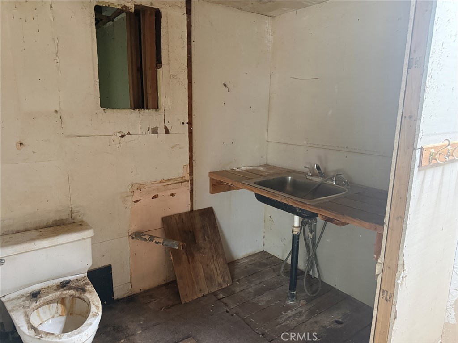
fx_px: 318
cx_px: 229
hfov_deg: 71.6
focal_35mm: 24
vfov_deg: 56.8
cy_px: 172
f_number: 1.78
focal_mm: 6.76
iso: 800
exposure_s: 1/42
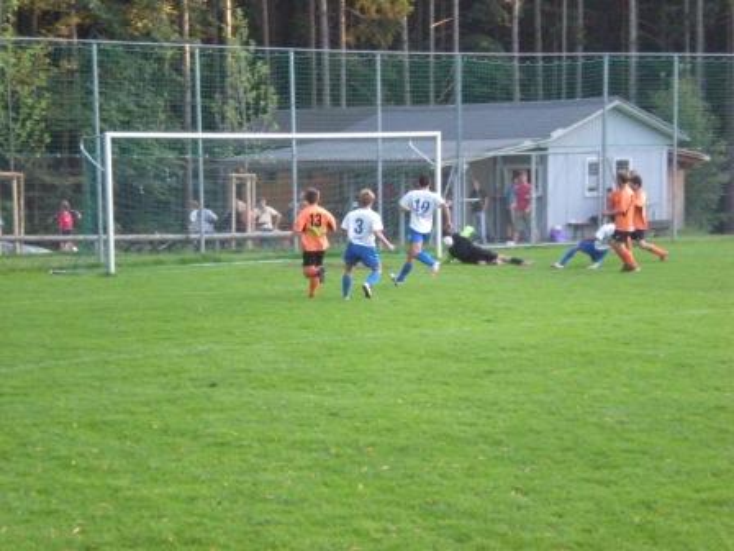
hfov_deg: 17.3
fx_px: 2417
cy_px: 276
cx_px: 367
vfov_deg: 13.0
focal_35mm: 114
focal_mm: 18.9
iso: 800
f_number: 5.9
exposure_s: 1/95.4
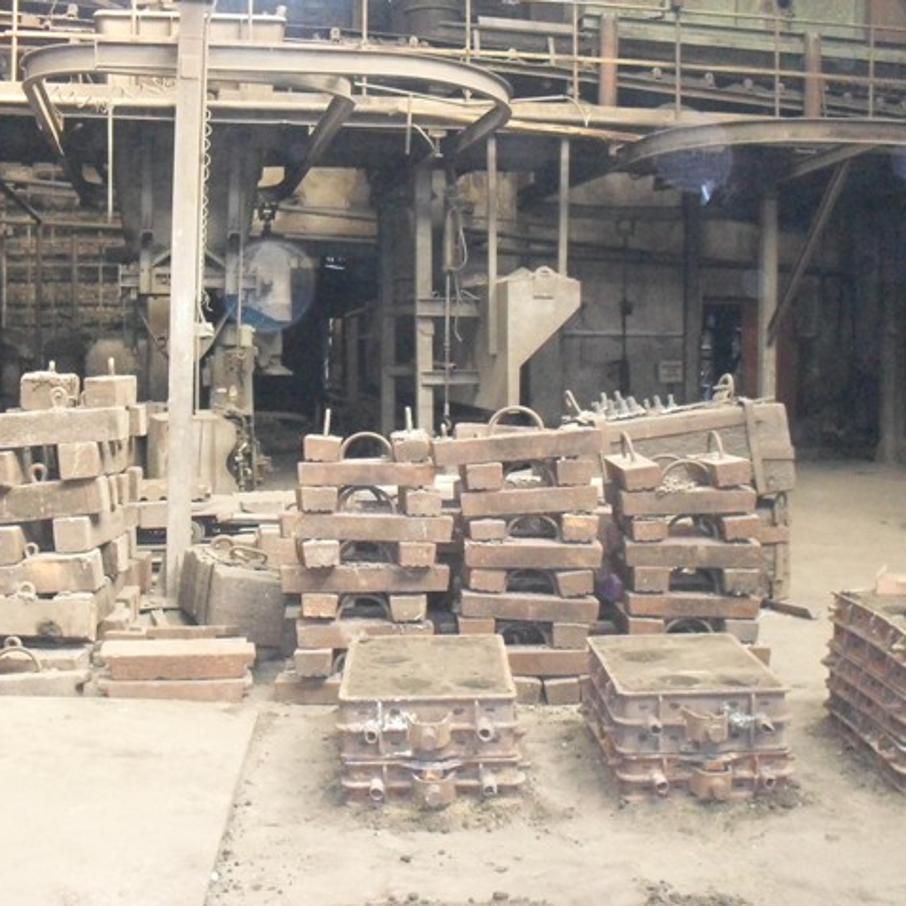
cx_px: 459
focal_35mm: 45
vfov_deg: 37.6
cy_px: 453
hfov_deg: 37.6
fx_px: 1333
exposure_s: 1/45
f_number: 2.8
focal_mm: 6.3
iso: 400
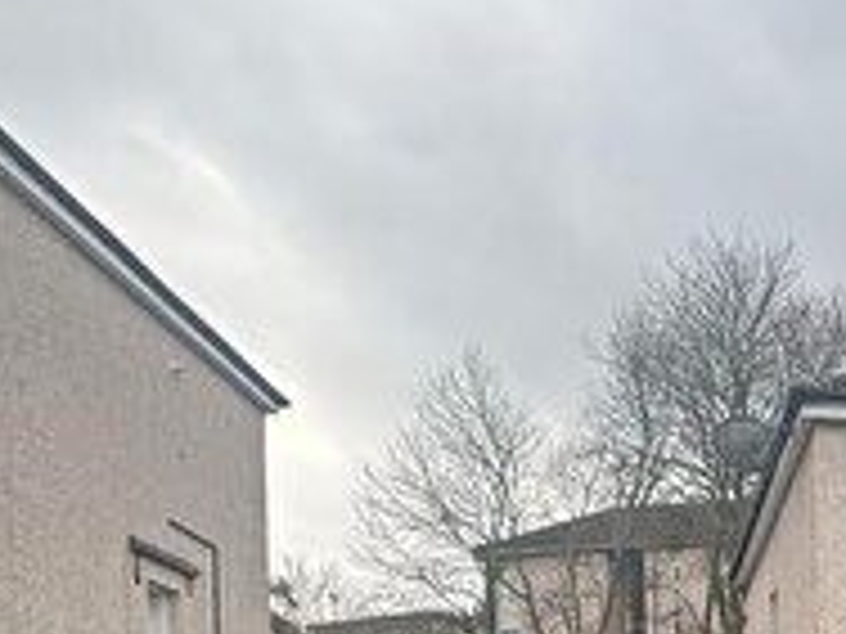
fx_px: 1271
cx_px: 909
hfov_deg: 32.7
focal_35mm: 52
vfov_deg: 24.1
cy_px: 852
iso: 40
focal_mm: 2.22
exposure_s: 1/288
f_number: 2.2
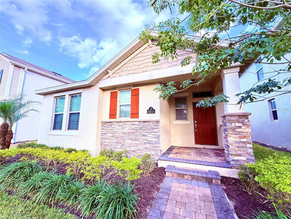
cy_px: 110
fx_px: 118
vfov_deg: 85.7
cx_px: 146
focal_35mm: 14
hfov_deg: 102.1
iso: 50
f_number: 2.2
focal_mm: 2.22
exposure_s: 1/189
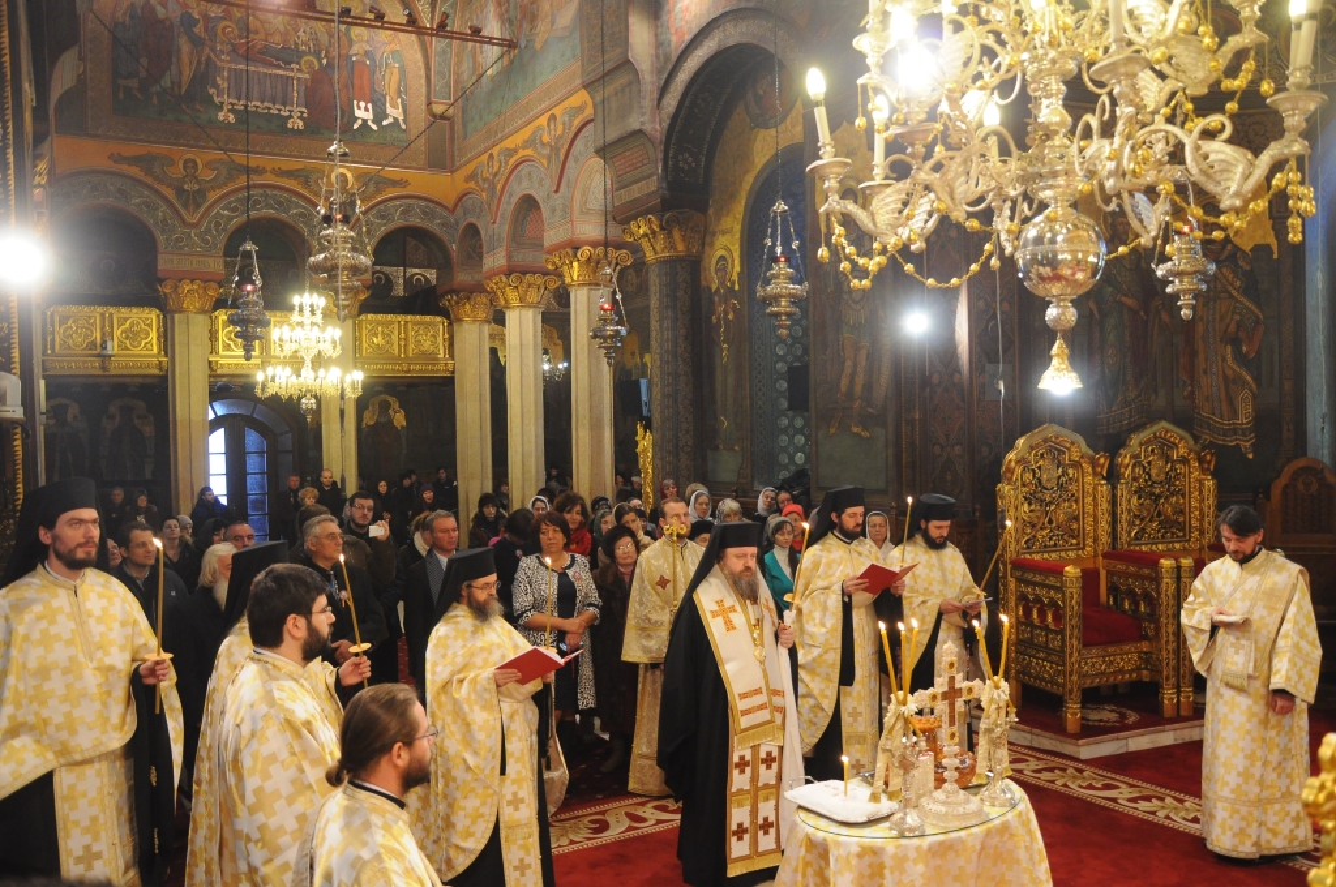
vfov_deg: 47.8
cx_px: 668
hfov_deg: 67.4
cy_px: 444
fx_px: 1001
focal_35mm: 27
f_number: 4
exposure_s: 1/30
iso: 1250
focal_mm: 18
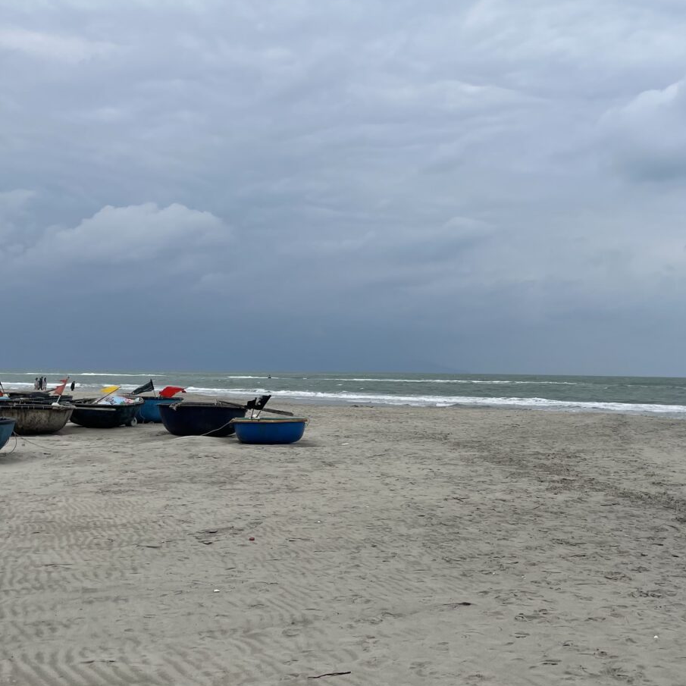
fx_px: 874
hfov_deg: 42.7
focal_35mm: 39
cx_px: 399
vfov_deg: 42.7
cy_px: 295
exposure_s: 1/6897
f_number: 1.6
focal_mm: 4.2
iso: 32
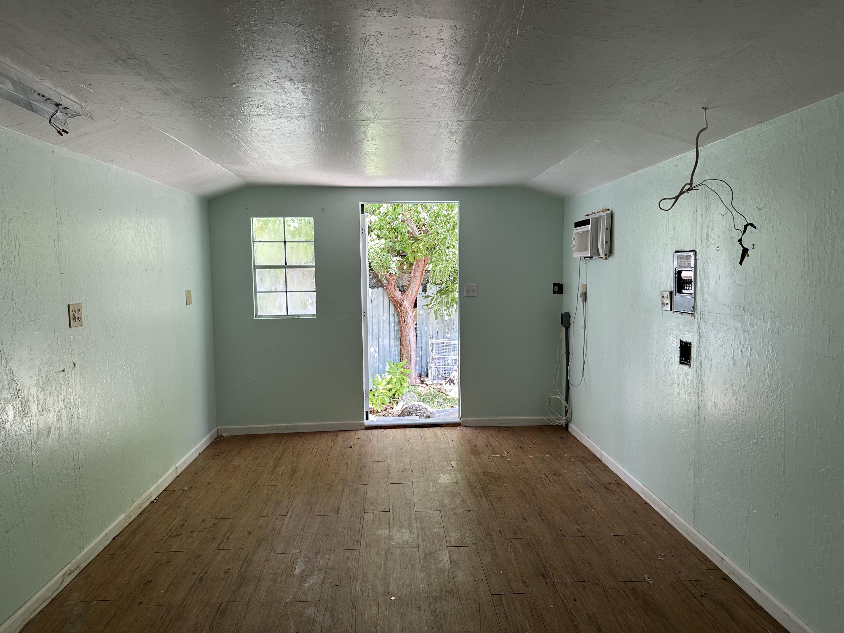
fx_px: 585
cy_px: 316
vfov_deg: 56.8
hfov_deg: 71.6
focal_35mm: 24
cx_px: 422
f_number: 1.78
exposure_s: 1/121
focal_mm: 6.86
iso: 100
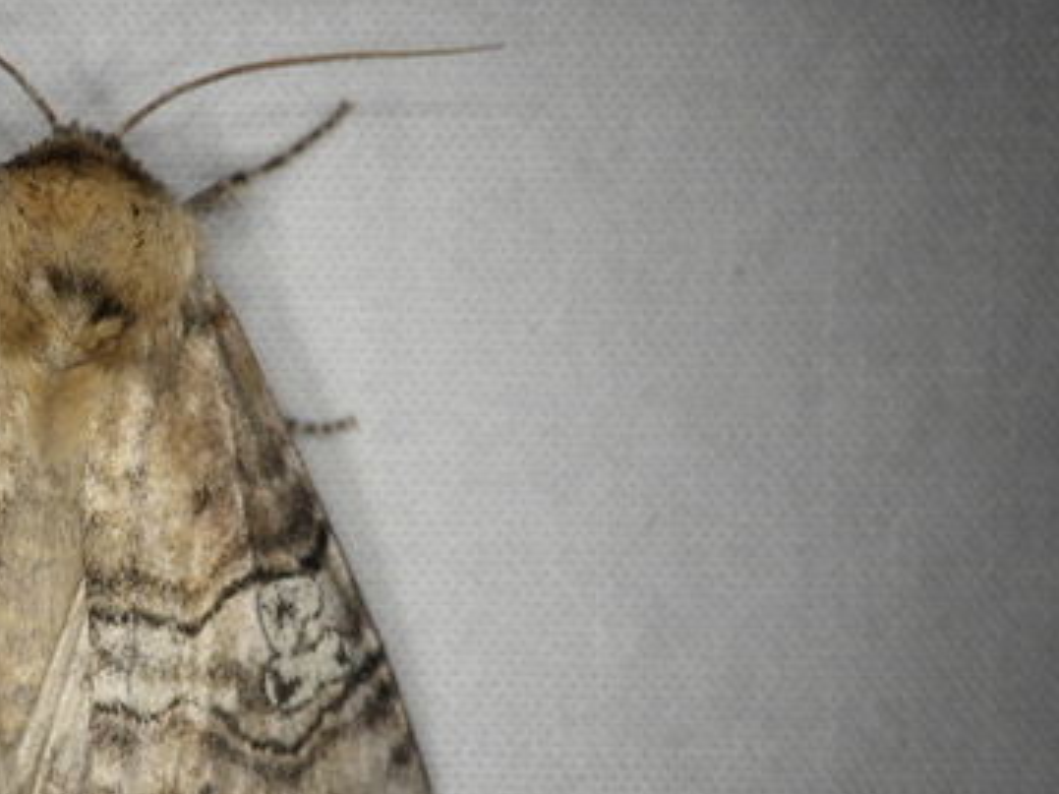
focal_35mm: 75
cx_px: 18
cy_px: 537
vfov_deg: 19.6
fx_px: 2294
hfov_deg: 24.9
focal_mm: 6.1
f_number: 4.6
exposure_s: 1/400
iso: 125
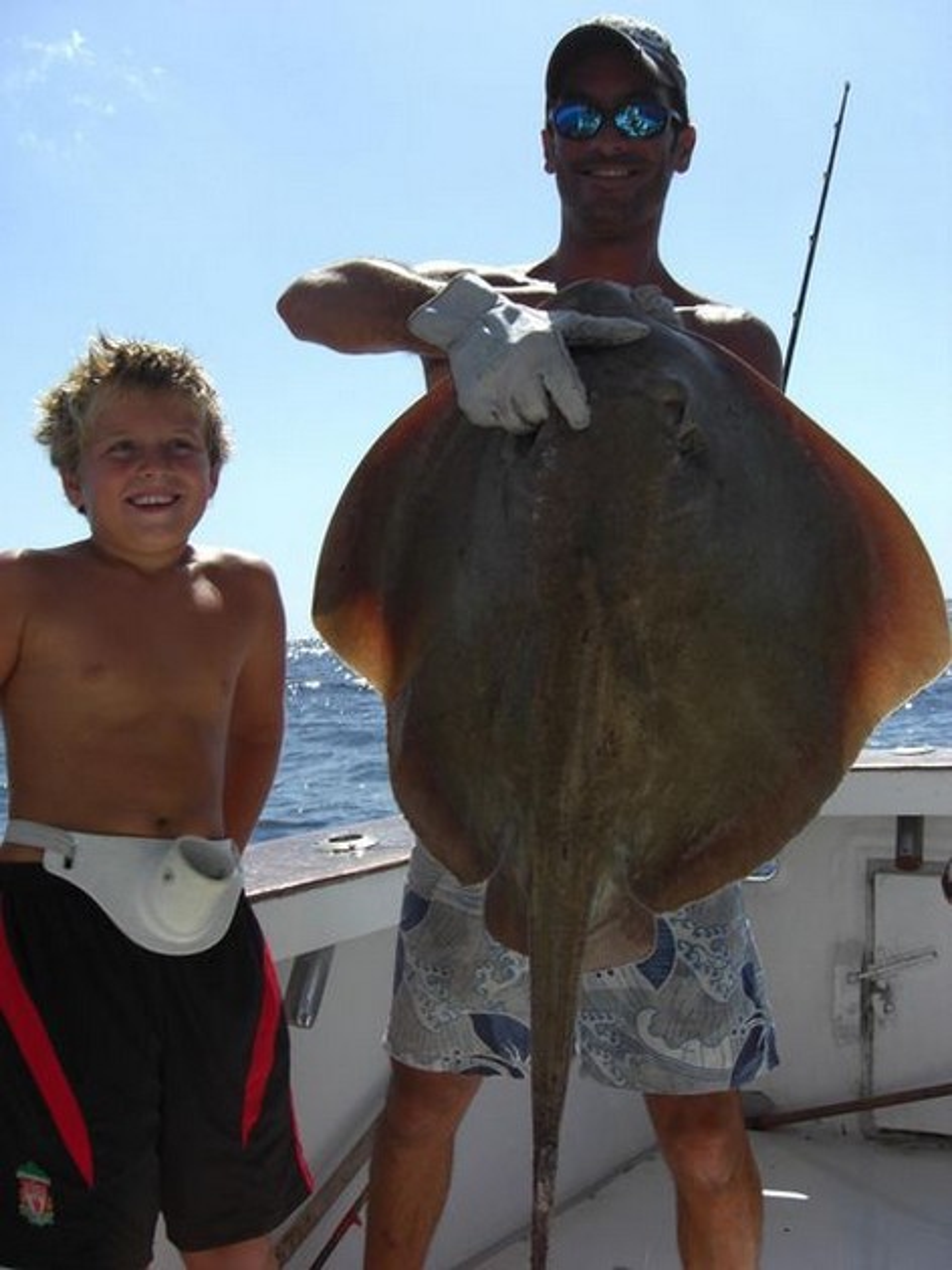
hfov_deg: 37.7
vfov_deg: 49.0
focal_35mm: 38
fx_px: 1394
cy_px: 635
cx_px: 476
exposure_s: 1/200
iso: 80
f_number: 8
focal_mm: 7.9
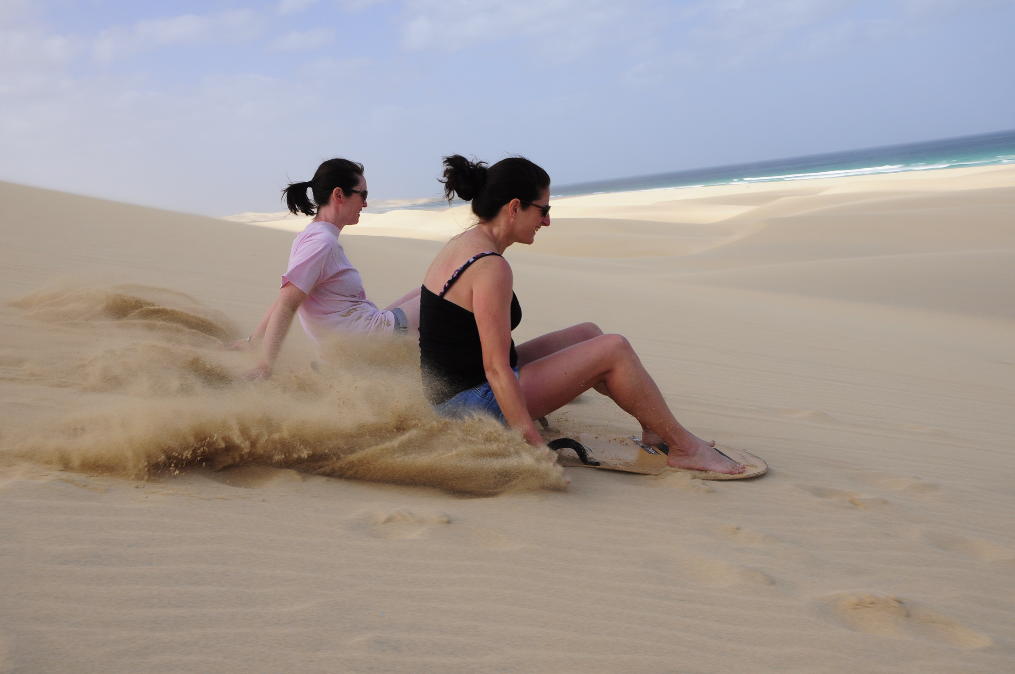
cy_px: 337
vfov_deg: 35.4
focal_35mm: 38
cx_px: 508
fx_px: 1056
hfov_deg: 51.3
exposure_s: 1/400
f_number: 10
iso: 200
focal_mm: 25
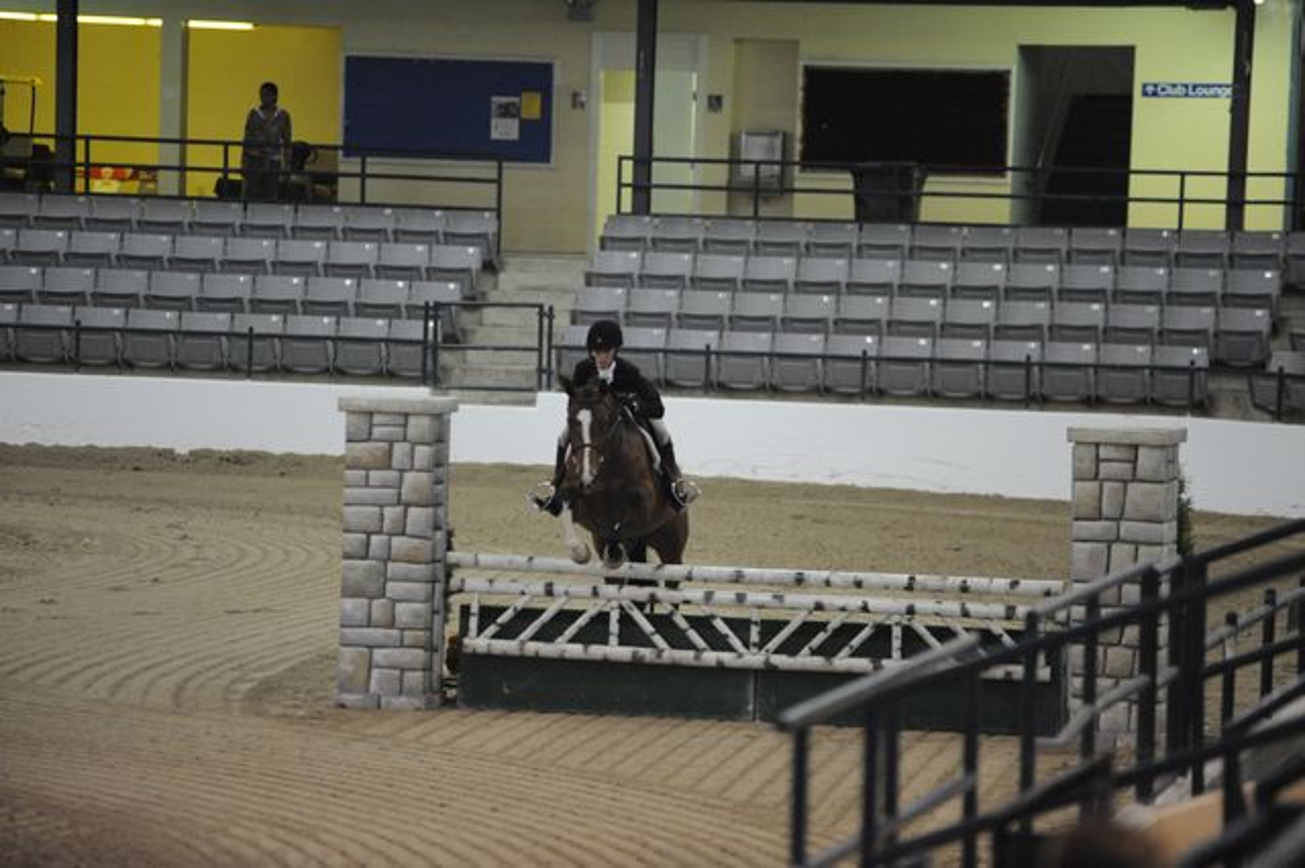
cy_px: 434
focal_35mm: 200
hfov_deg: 10.3
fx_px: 7246
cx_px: 652
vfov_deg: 6.9
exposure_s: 1/400
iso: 6400
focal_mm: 200
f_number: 2.8
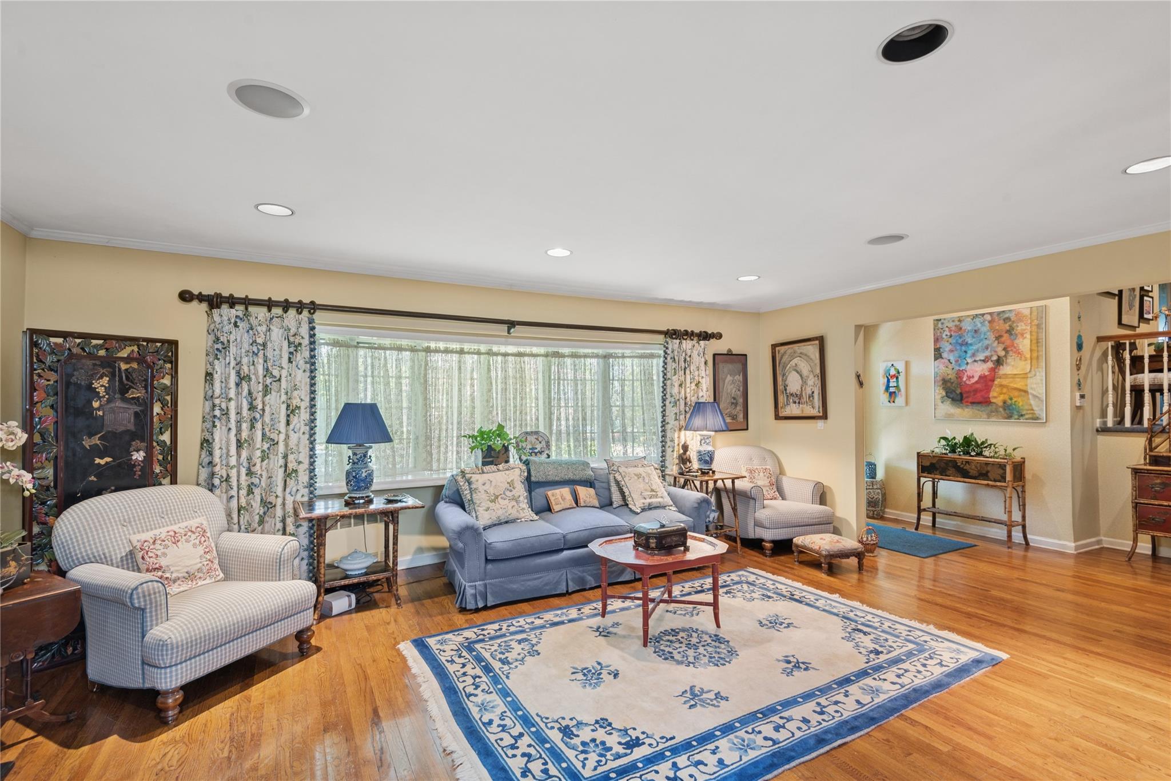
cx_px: 586
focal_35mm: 16
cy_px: 390
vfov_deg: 73.8
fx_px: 520
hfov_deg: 96.7
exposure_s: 1/8
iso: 200
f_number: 9
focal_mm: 16
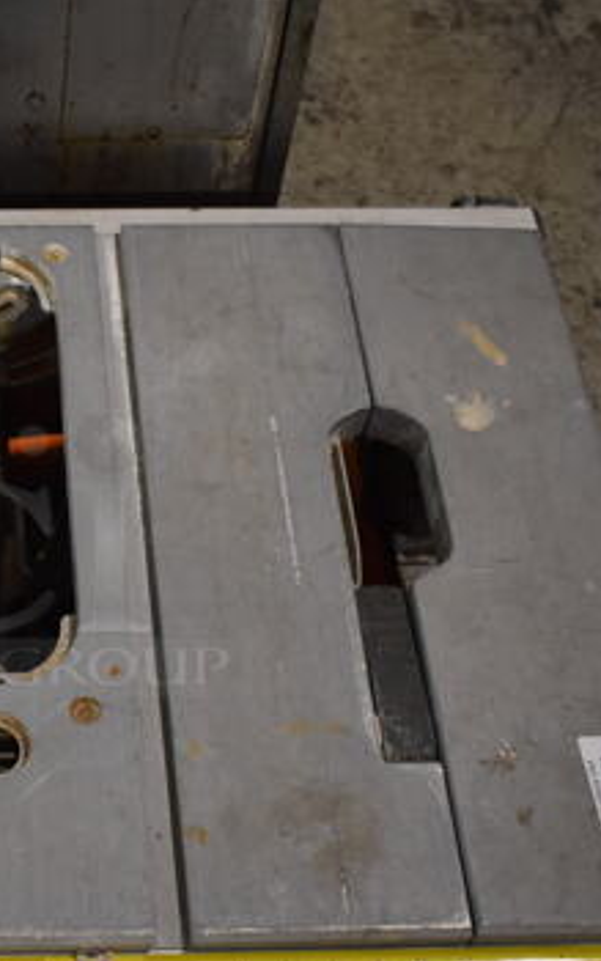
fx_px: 1676
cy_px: 552
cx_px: -52
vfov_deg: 31.9
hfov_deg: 19.5
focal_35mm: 64
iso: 900
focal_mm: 24
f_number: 3.8
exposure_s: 1/125
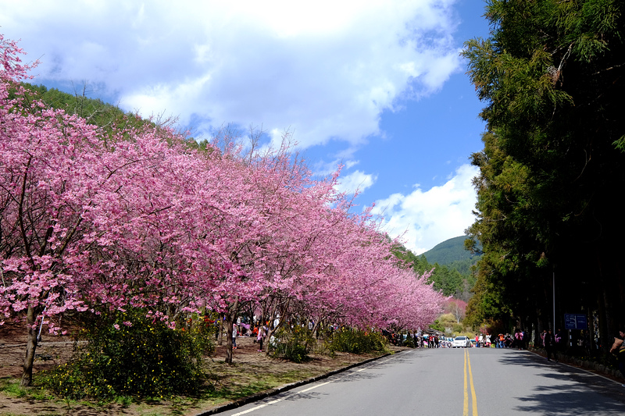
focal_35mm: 33
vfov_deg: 40.0
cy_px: 208
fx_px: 573
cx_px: 312
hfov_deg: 57.2
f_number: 9
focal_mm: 21.9
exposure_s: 1/75
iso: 200
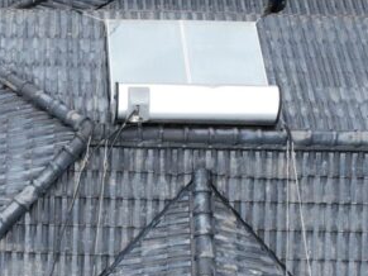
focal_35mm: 66
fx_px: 701
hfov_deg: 29.4
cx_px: 175
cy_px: 337
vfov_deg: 20.7
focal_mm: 12.29
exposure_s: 1/200
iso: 130
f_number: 2.8
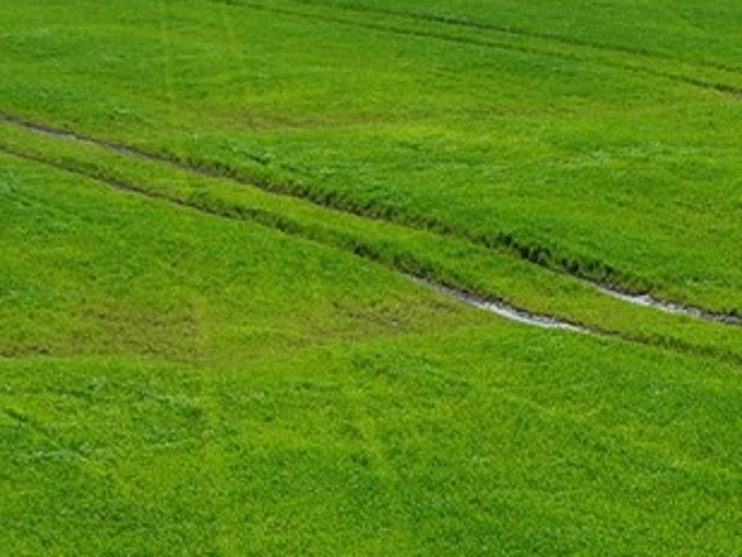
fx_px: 3410
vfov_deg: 9.2
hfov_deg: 12.1
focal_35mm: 159
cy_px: 697
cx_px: 909
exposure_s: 1/3200
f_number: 2.8
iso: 150
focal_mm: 12.29
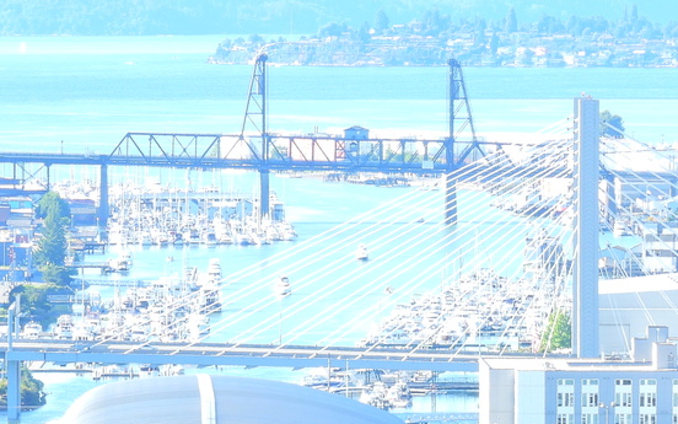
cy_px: 465
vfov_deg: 3.6
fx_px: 6818
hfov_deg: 5.7
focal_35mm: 369
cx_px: 316
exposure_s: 1/50
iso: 100
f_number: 8
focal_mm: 26.8
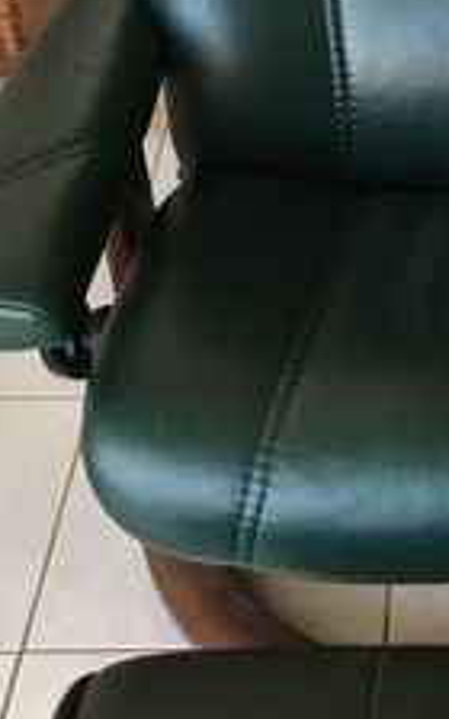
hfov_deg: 14.5
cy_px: 231
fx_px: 1723
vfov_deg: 23.4
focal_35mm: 88
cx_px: 510
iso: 40
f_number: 2.2
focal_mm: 4.15
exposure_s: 1/33
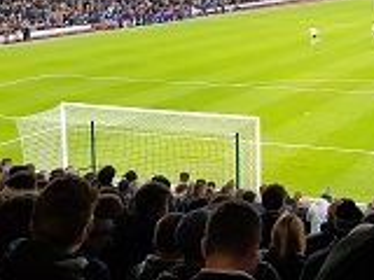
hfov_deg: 26.1
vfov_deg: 21.9
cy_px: 14
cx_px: 465
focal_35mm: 65
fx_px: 702
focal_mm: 4.2
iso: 200
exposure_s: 1/100
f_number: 1.7
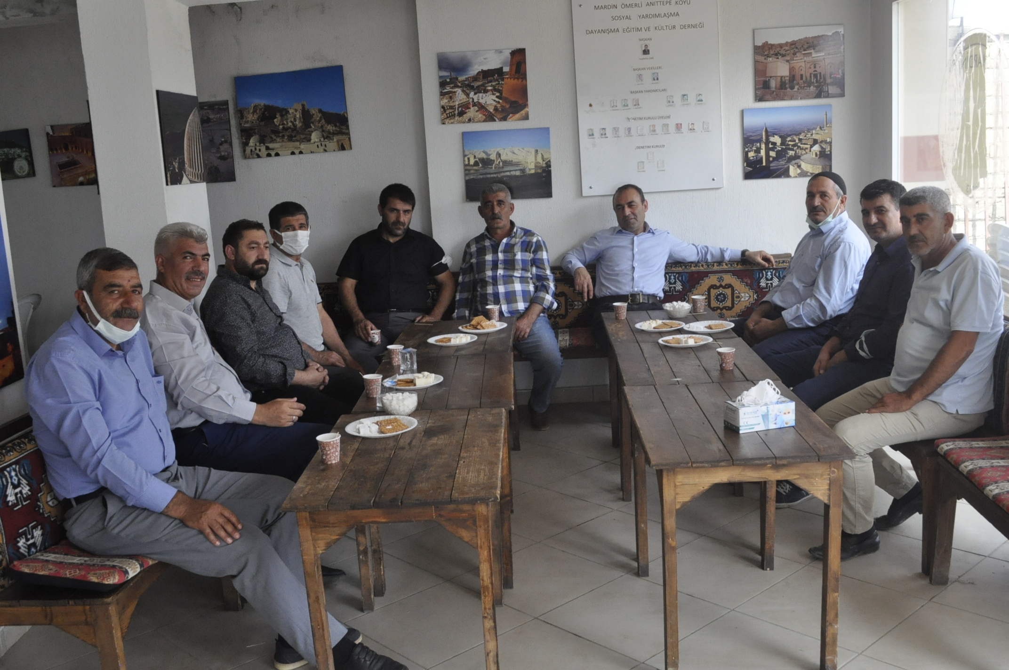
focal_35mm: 36
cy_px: 335
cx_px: 504
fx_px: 1008
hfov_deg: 53.2
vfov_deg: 36.8
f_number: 9
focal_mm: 24
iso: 2000
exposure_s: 1/320
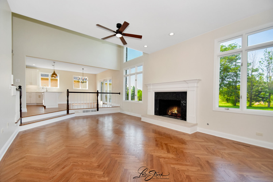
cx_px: 136
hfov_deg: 100.4
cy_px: 91
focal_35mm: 15
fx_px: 114
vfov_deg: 77.3
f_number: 8
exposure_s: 1/1250
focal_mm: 10
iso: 400
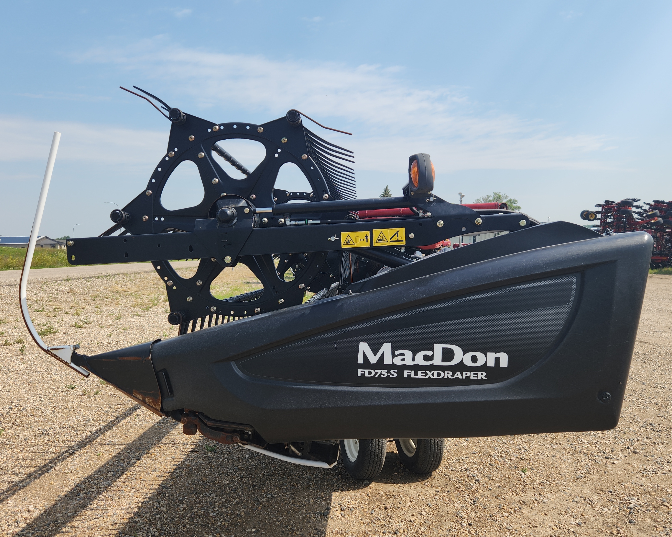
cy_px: 300
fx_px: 577
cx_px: 325
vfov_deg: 49.9
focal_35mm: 29
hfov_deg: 60.4
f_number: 1.8
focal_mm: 5.4
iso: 20
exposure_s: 1/1584
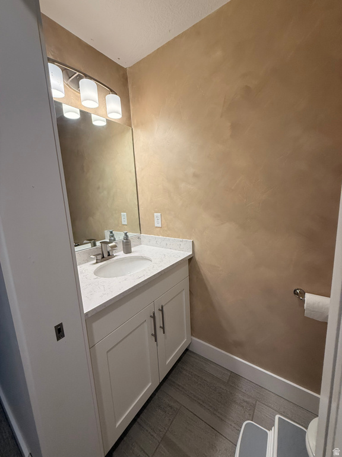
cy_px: 228
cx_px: 171
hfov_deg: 85.7
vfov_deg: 102.1
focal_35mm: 14
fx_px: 184
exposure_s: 1/120
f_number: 2.2
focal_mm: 2.22
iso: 125
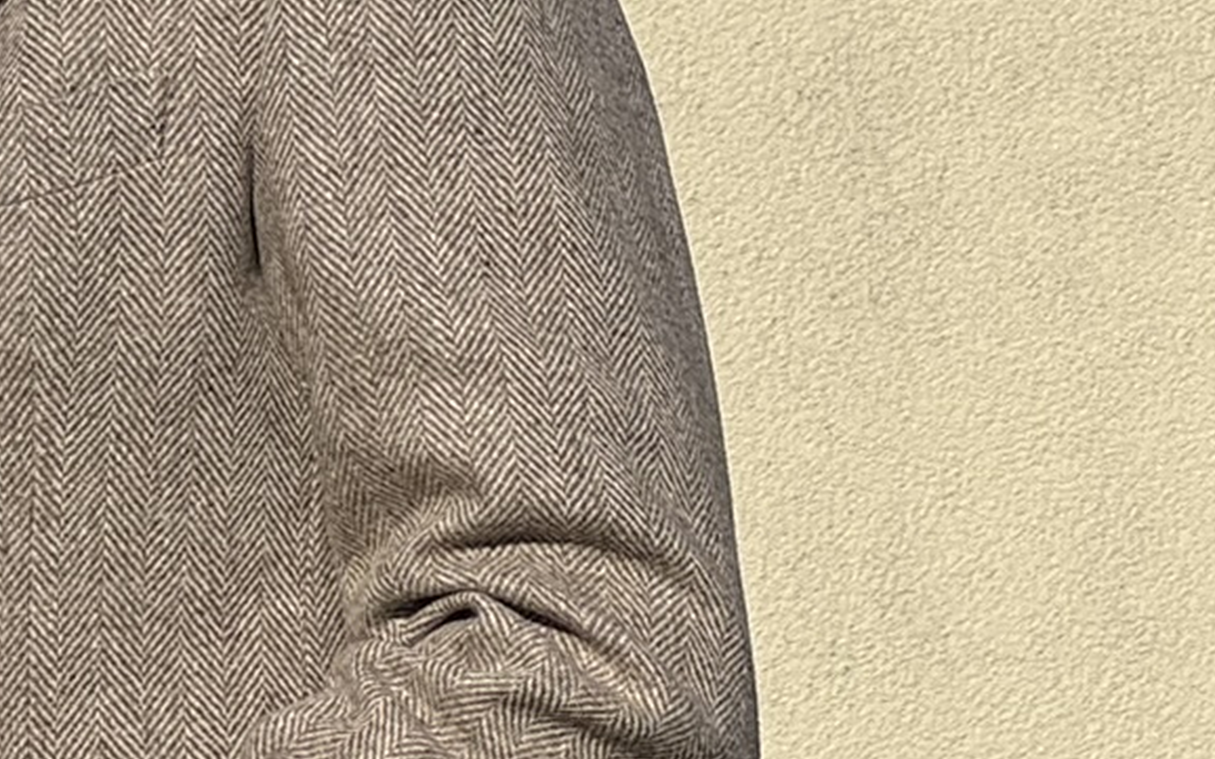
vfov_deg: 4.5
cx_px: -746
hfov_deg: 7.1
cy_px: 166
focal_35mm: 289
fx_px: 9568
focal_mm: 9
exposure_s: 1/2137
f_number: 2.8
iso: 25
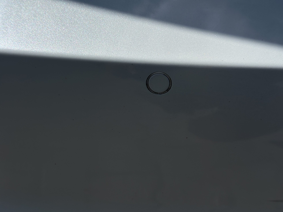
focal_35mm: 48
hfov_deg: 39.7
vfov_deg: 30.3
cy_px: 106
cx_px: 142
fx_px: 392
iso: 64
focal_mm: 6.86
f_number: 1.78
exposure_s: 1/18868
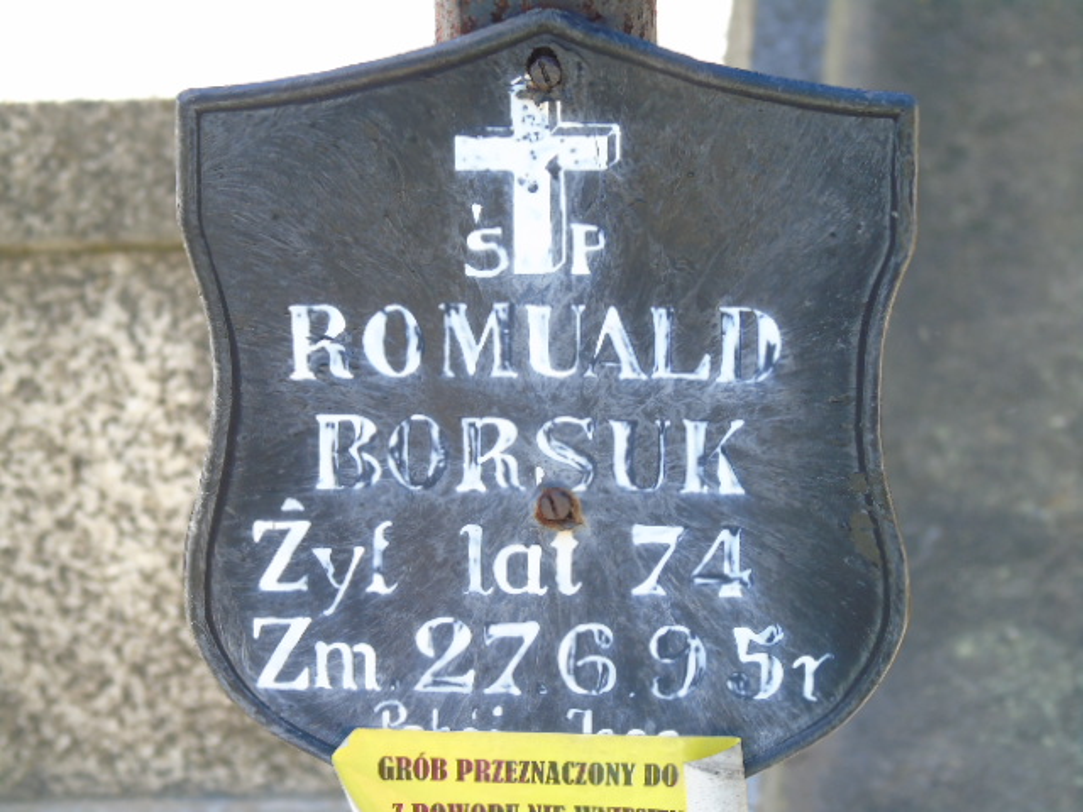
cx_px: 542
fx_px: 8698
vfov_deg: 5.3
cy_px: 406
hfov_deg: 7.1
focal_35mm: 278
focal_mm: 50
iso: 160
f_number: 4.9
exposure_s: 1/125
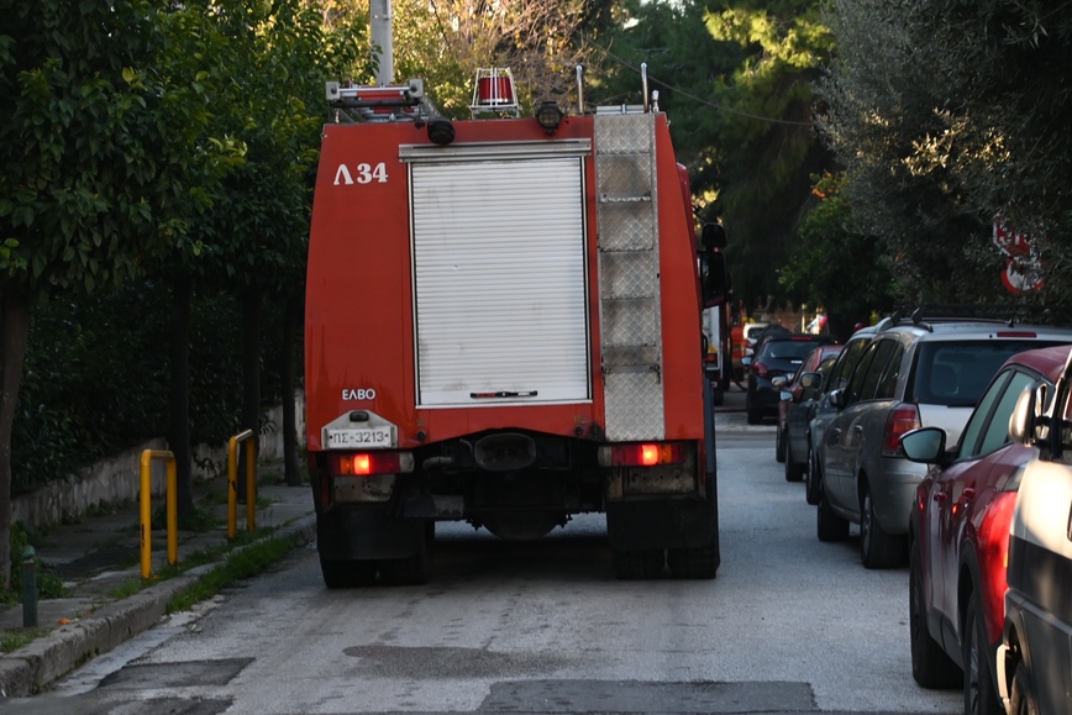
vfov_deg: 13.0
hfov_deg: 19.5
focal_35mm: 105
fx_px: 3127
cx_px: 536
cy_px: 358
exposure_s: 1/500
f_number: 5
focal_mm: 70
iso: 800
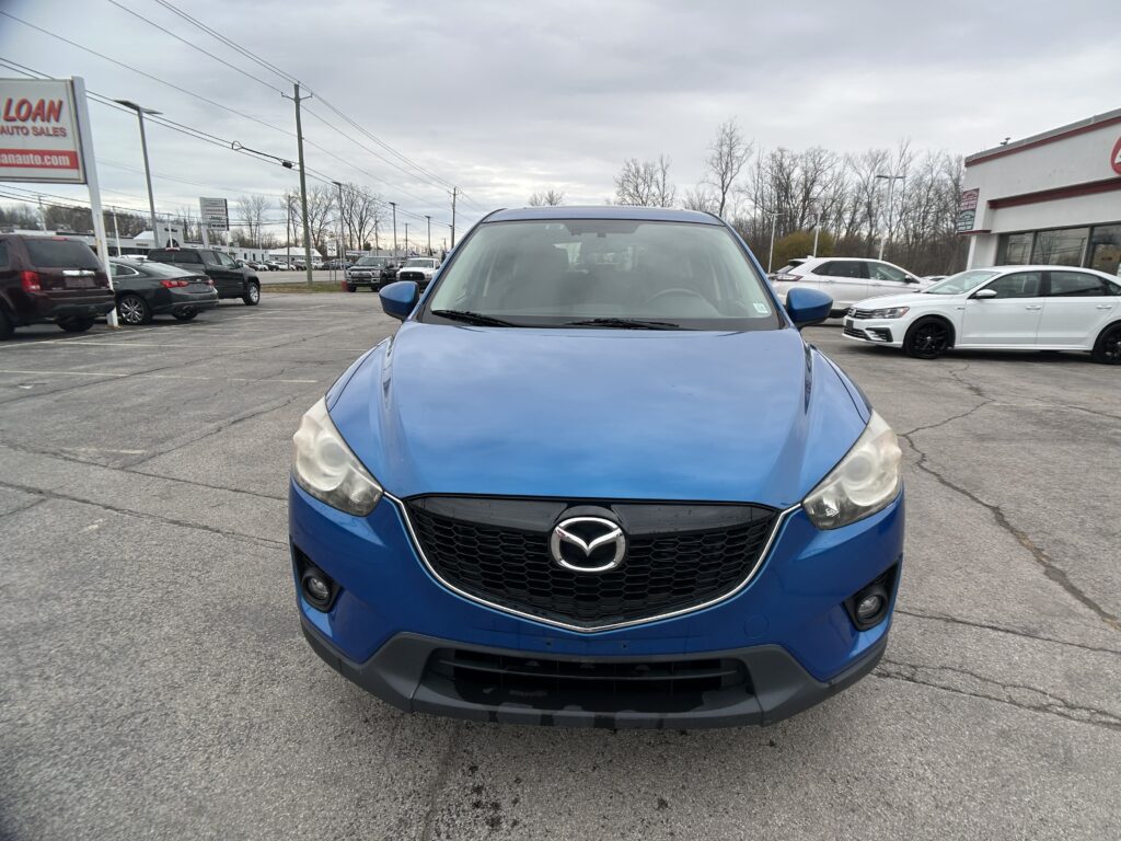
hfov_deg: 67.3
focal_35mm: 26
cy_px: 420
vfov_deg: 53.1
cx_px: 560
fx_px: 842
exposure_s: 1/808
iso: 50
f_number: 1.5
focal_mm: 5.7
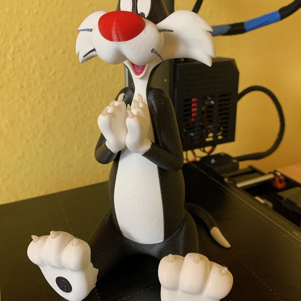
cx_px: 156
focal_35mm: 32
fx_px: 315
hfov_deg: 51.1
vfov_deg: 50.9
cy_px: 126
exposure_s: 1/50
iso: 160
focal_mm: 4.25
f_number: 1.8
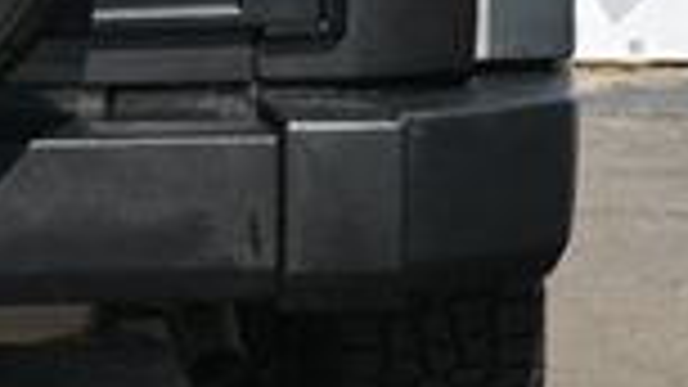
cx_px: -270
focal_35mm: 308
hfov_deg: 6.9
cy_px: -220
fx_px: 5621
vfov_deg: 3.9
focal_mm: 47
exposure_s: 1/250
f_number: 6
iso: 125
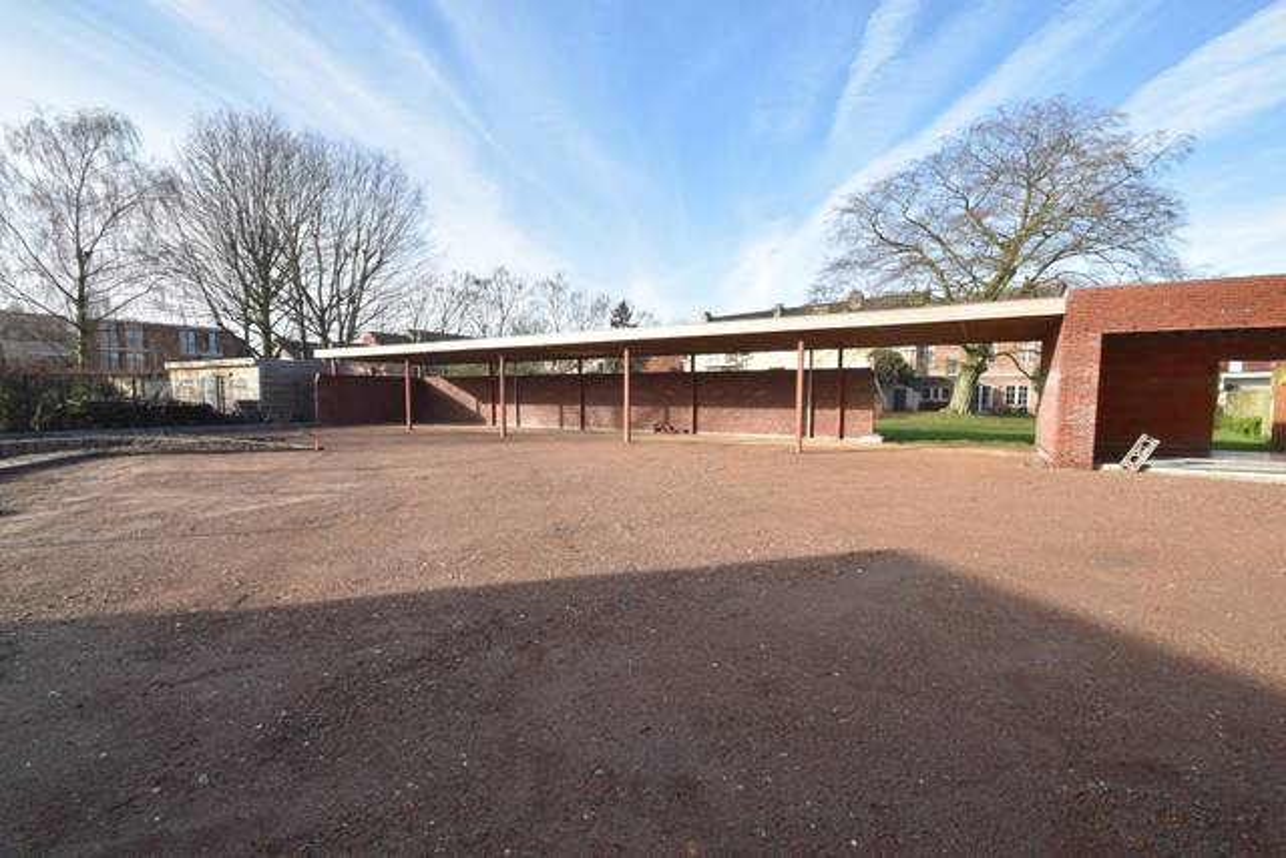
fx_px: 536
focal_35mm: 15
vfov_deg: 77.4
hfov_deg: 100.4
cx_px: 643
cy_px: 429
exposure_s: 1/250
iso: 250
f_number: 8
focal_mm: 10
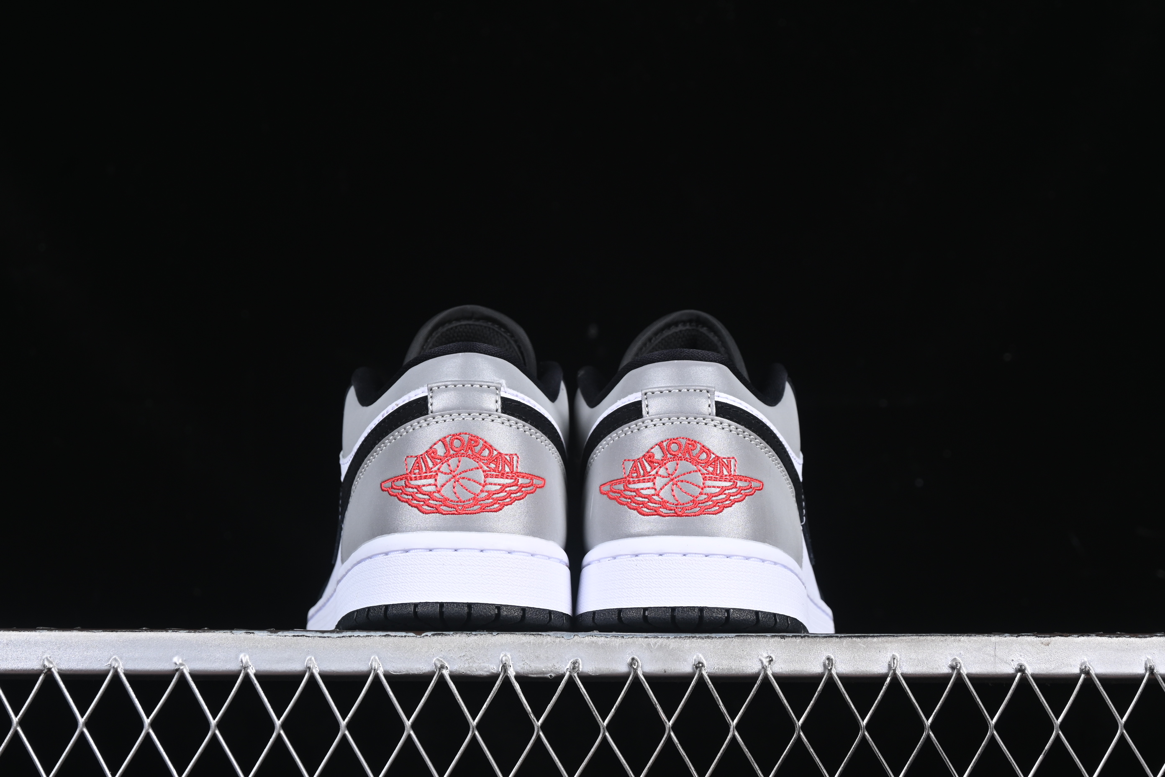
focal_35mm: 75
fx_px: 2427
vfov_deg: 18.2
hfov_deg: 27.0
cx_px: 582
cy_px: 388
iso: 160
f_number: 7.1
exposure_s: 1/80
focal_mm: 50
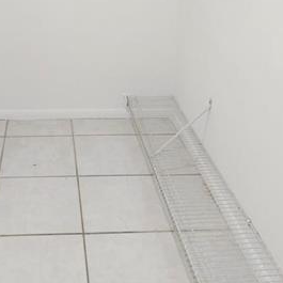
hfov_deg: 34.7
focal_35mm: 48
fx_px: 444
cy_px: -28
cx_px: 75
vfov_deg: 31.4
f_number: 1.8
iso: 400
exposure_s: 1/60
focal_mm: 5.23
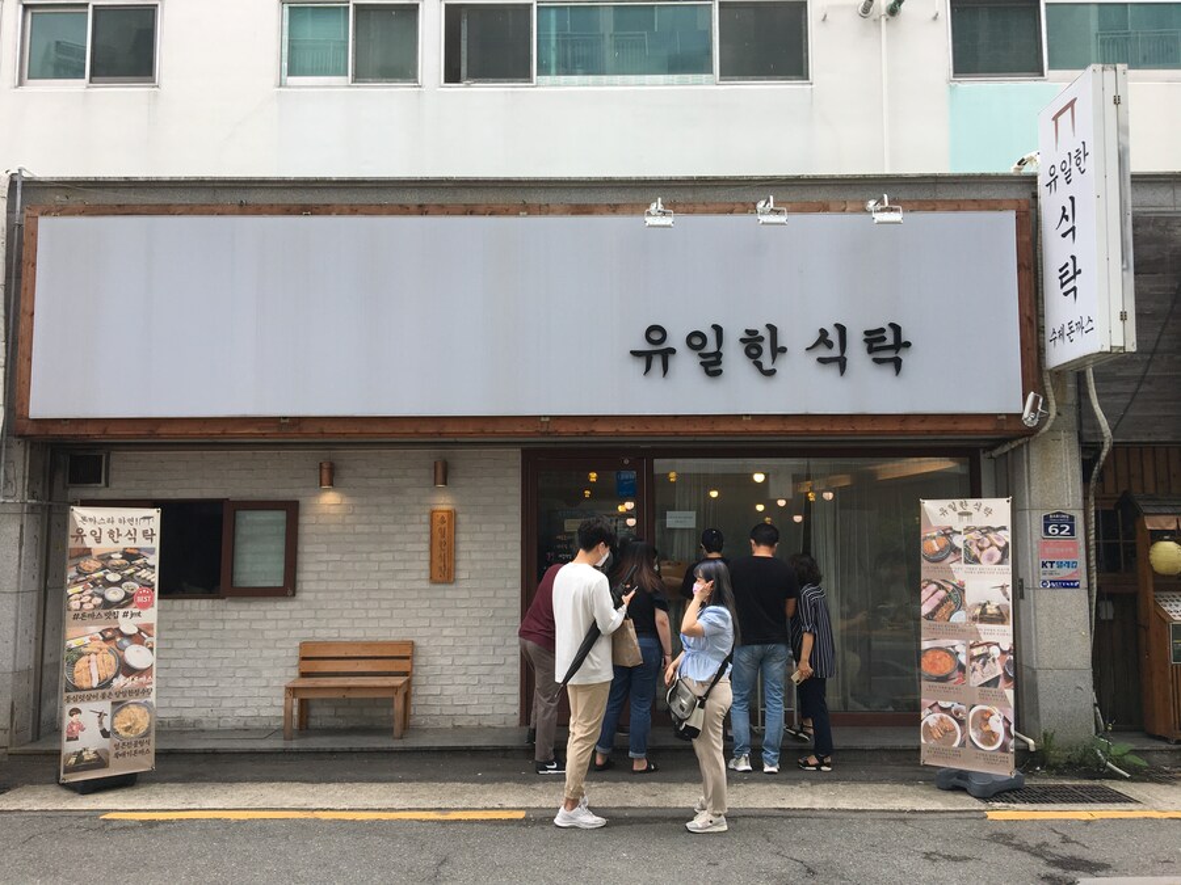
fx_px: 989
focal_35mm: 29
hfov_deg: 61.7
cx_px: 590
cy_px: 442
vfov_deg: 48.2
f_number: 2.2
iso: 25
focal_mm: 4.15
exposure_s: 1/463
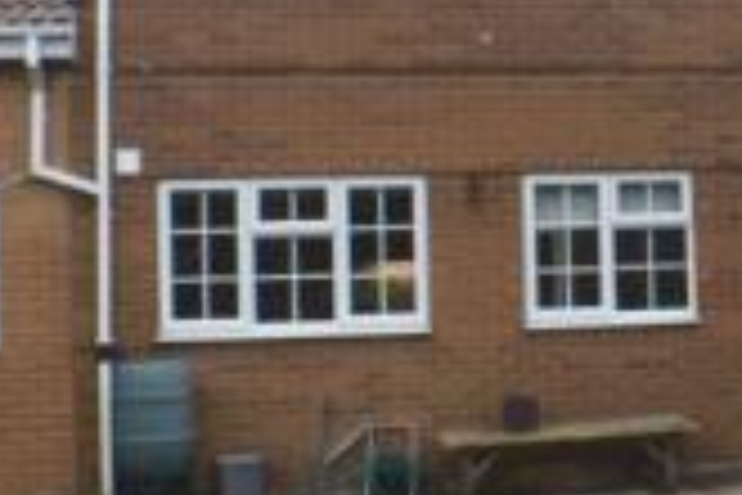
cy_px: 115
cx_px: 782
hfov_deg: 19.8
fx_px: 2049
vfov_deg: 13.7
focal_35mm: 99
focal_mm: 23
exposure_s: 1/125
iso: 400
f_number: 9
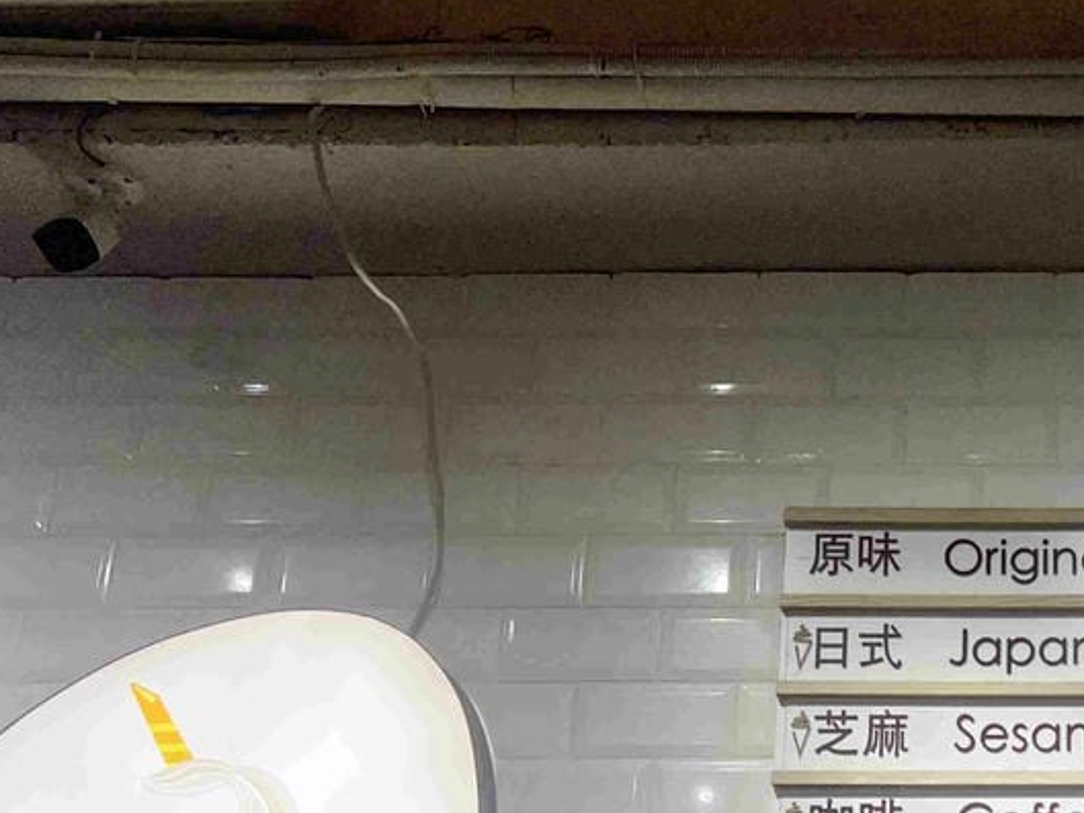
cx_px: 1072
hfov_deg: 30.5
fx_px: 1848
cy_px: 805
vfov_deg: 23.8
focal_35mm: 59
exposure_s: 1/147
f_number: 1.5
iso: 50
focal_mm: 5.7
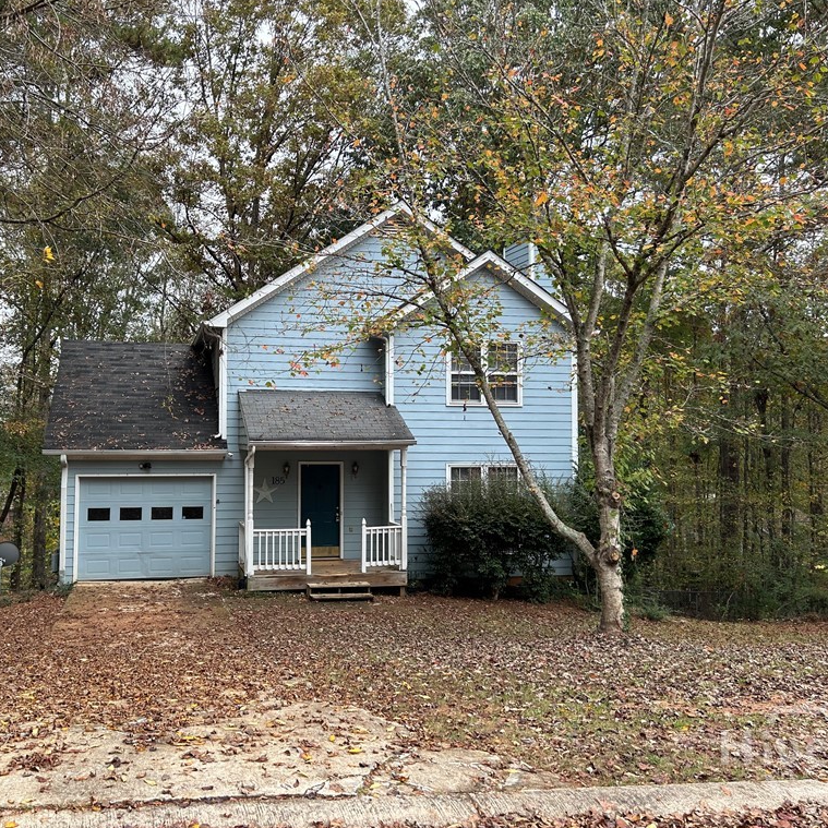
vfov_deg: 52.5
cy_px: 416
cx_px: 312
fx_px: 839
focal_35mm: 31
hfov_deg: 52.0
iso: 50
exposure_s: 1/709
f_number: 1.5
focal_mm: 5.7
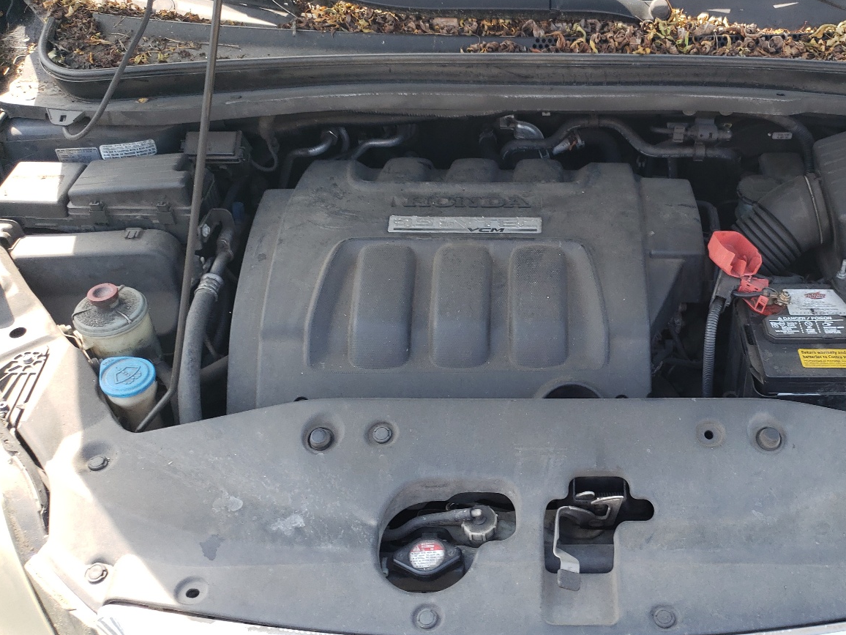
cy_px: 293
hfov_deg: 50.2
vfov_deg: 39.6
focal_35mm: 36
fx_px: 880
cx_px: 582
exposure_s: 1/312
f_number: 1.5
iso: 50
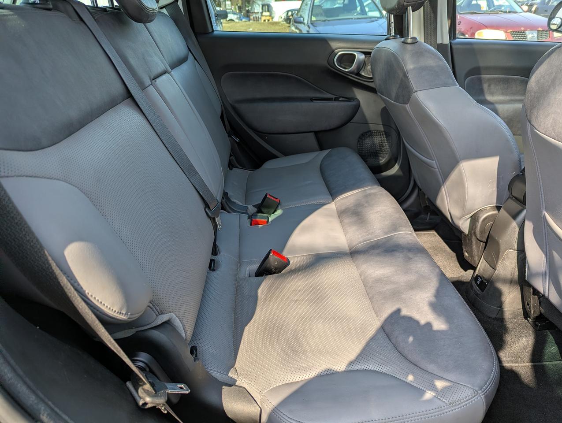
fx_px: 390
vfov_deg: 56.9
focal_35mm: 24
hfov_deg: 71.5
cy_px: 212
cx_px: 281
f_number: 1.85
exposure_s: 1/335
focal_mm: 6.81
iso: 40
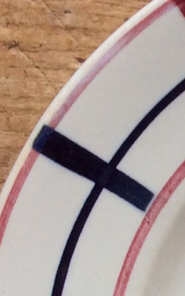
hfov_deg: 8.0
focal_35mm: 148
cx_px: 488
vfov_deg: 13.8
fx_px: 1193
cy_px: 337
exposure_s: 1/100
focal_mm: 3.3
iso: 40
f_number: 2.4
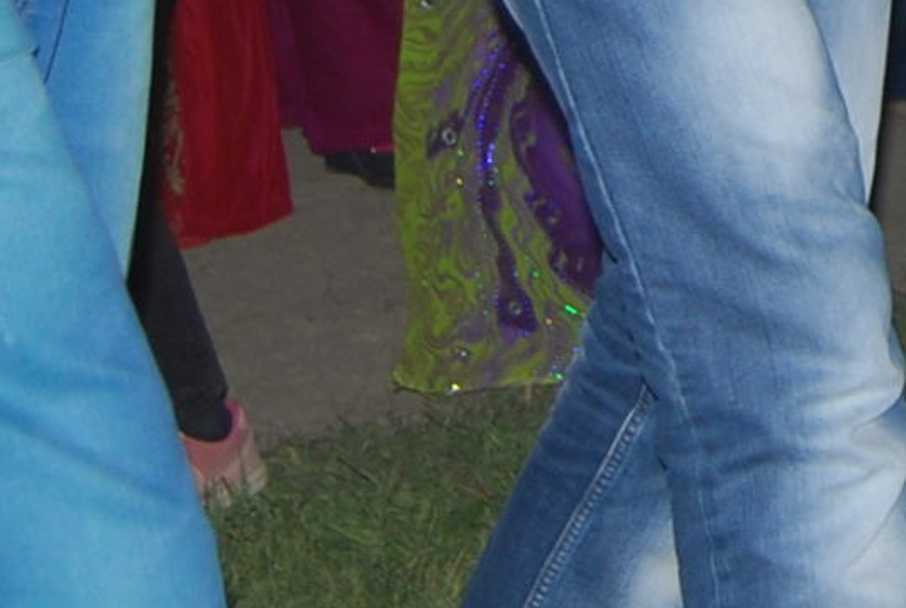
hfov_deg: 10.2
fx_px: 4917
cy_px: -667
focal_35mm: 195
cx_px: 1284
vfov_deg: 6.8
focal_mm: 24
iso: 220
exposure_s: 1/60
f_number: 4
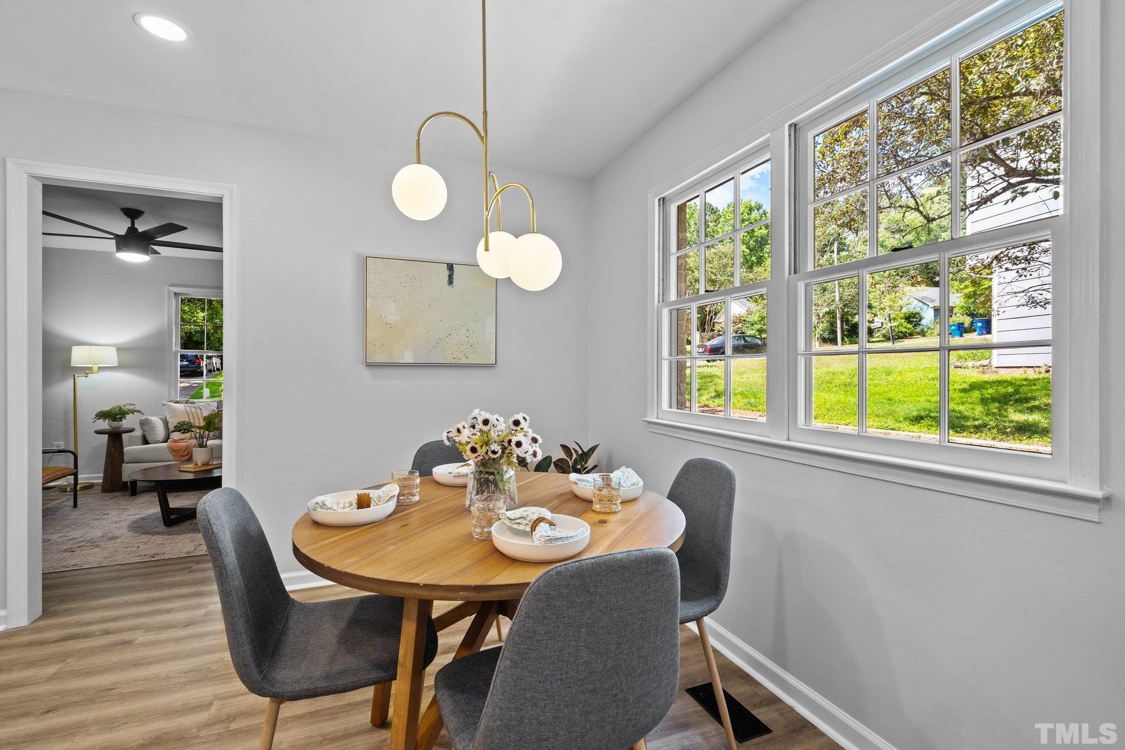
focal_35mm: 16
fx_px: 500
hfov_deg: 96.7
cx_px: 562
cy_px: 375
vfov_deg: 73.7
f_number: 8
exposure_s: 1/4
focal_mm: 16
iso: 400
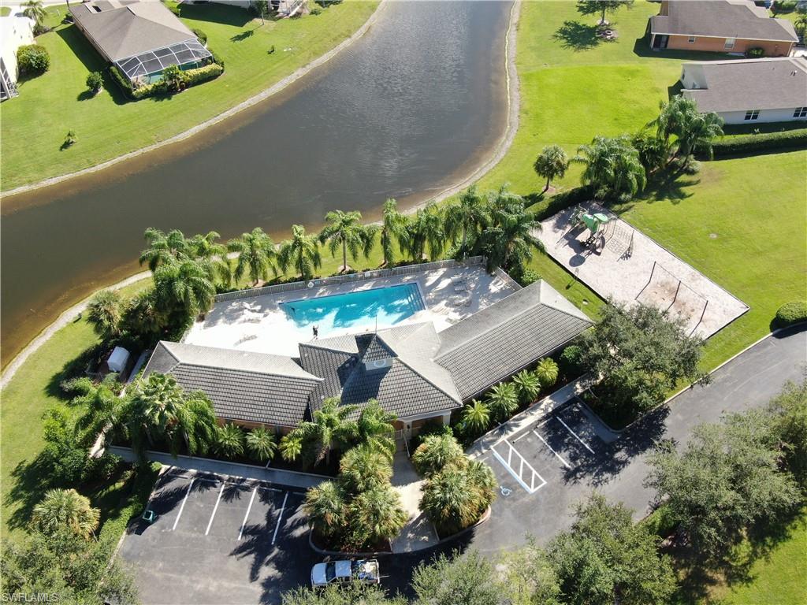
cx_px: 404
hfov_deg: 51.4
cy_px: 302
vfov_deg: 39.7
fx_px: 839
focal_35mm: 36
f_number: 3.3
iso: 100
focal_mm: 6.21
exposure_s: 1/320
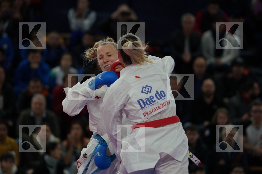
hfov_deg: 6.9
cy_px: 87
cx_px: 131
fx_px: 2183
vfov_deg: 4.6
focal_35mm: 300
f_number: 2.8
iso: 1000
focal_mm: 200
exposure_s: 1/1000
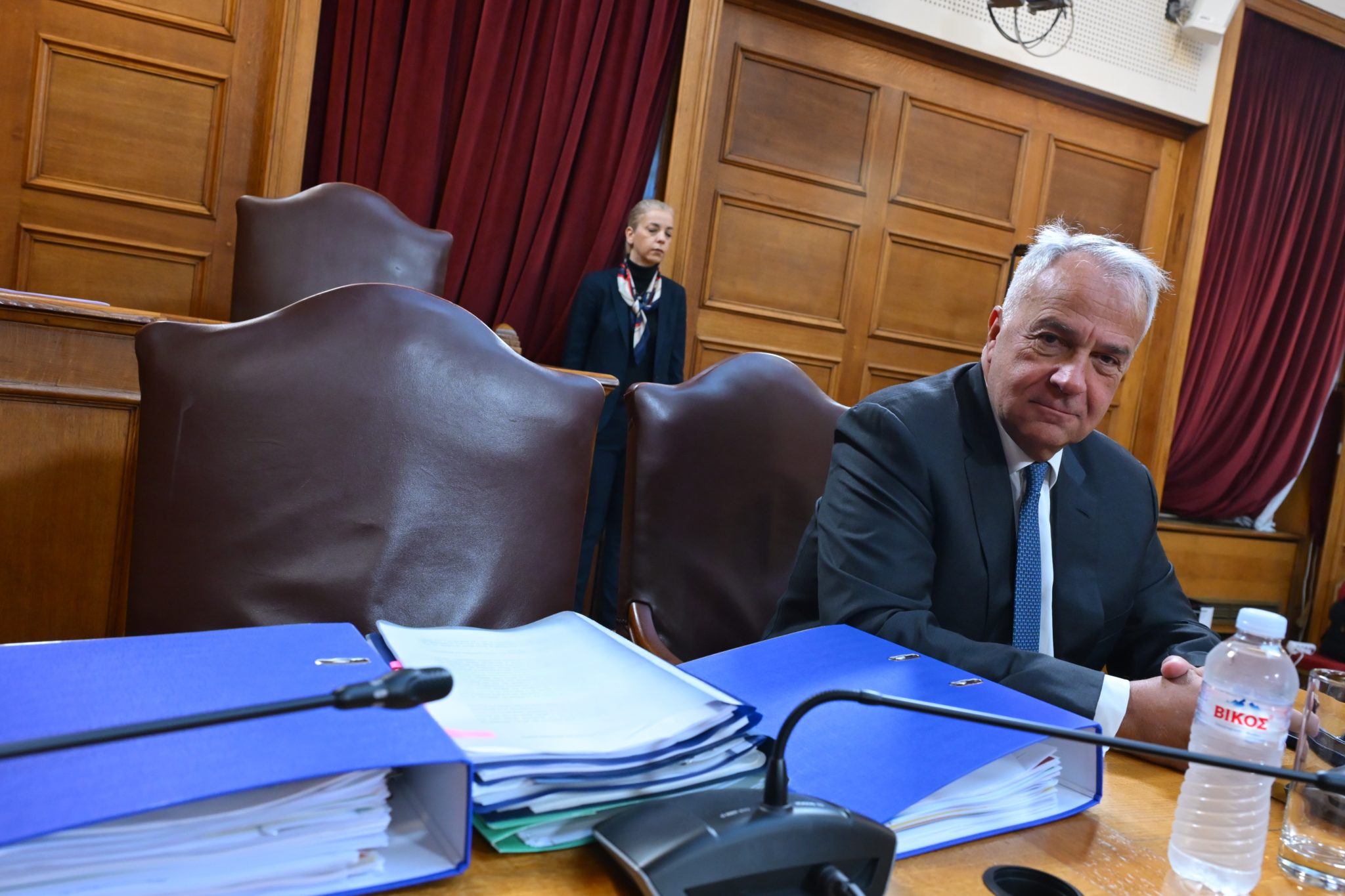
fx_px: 897
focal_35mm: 24
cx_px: 672
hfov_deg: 73.7
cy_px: 448
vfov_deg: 53.1
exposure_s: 1/200
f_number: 5
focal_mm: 24
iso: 3600
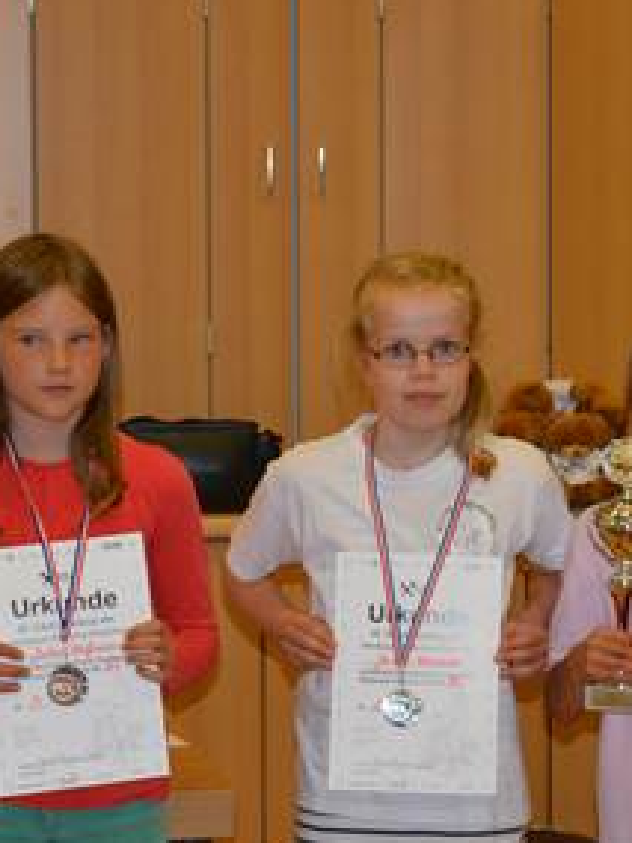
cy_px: 386
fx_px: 3116
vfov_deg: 15.4
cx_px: 457
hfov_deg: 11.6
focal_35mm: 128
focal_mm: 42
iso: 800
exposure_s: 1/60
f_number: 5
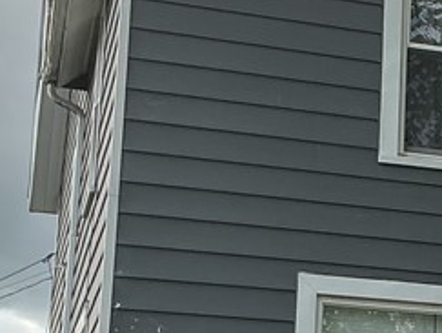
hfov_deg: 15.6
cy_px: 308
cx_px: 524
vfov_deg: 12.1
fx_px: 1560
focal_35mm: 122
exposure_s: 1/1121
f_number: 1.8
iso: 25
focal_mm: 3
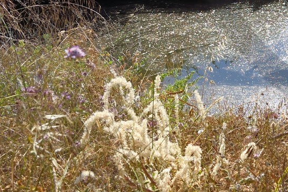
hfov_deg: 20.8
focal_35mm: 86
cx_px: 407
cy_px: -91
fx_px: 688
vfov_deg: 14.8
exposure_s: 1/640
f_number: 9
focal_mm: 29
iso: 200
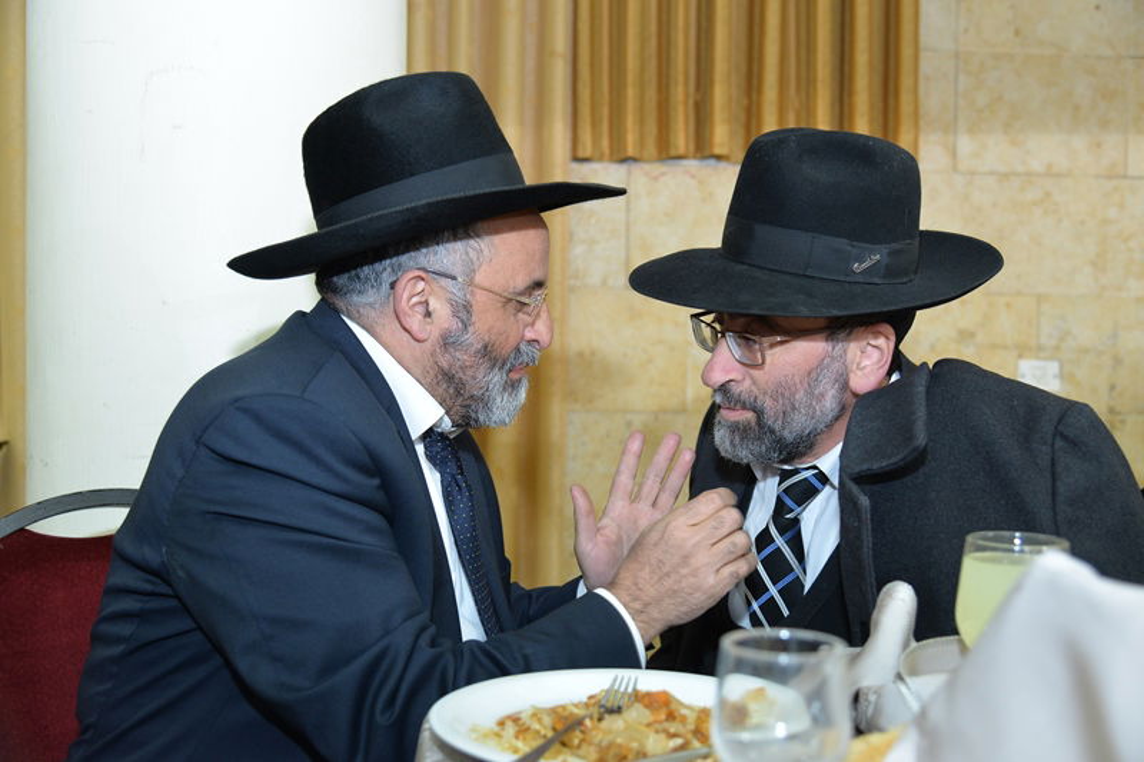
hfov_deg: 44.5
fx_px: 1398
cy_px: 381
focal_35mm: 44
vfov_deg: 30.5
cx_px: 572
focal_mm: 44
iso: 1000
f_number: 4.5
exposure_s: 1/125
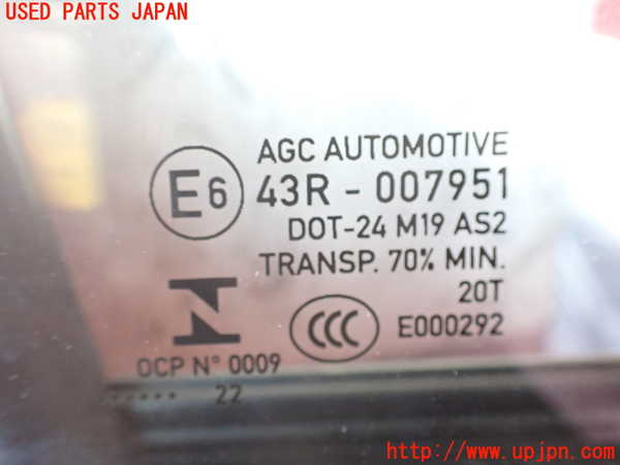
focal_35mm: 30
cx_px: 310
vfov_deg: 46.8
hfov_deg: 60.0
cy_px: 232
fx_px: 537
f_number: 2.3
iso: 640
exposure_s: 1/125
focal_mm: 5.4
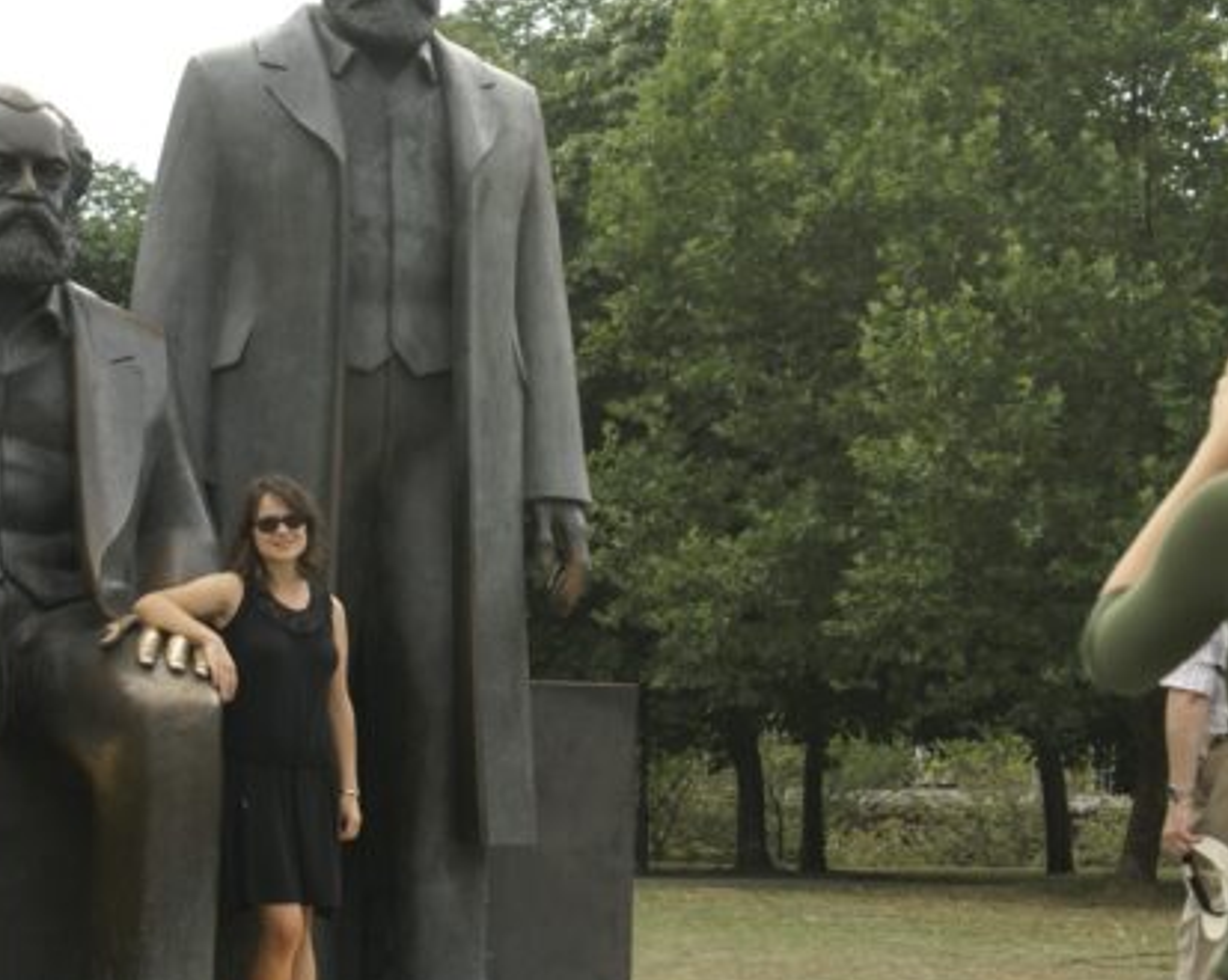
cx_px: 770
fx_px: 4093
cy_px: 478
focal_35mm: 113
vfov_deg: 13.7
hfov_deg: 17.0
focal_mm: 55
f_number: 6.3
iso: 100
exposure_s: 1/100
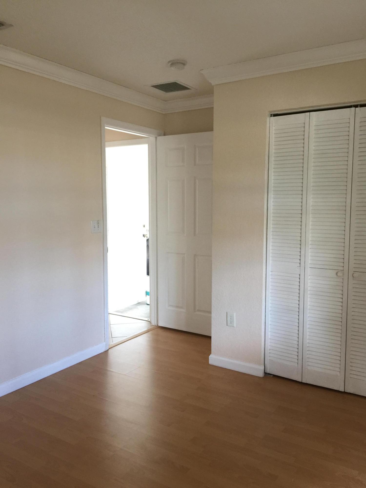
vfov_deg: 61.7
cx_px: 183
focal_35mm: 29
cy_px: 244
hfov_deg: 48.2
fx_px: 409
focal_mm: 4.15
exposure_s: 1/15
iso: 100
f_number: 2.2
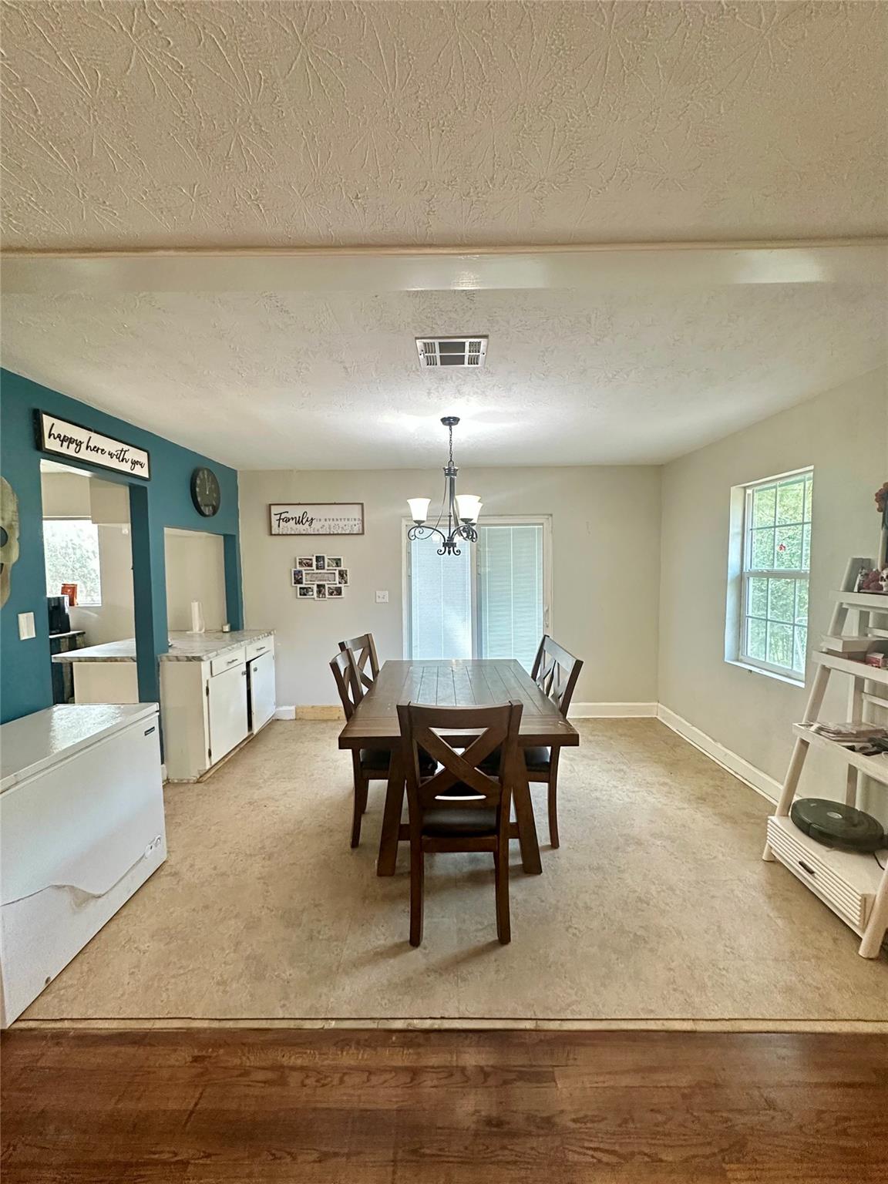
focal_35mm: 14
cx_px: 444
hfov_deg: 85.7
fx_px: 479
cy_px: 592
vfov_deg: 102.1
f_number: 2.2
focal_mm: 2.22
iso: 640
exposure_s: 1/60
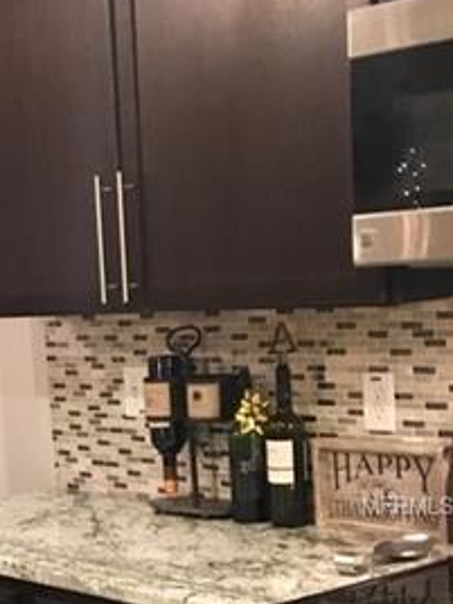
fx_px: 1448
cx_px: -185
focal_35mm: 83
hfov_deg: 16.5
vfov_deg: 23.1
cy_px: 507
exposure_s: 1/15
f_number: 2.2
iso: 200
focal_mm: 4.15
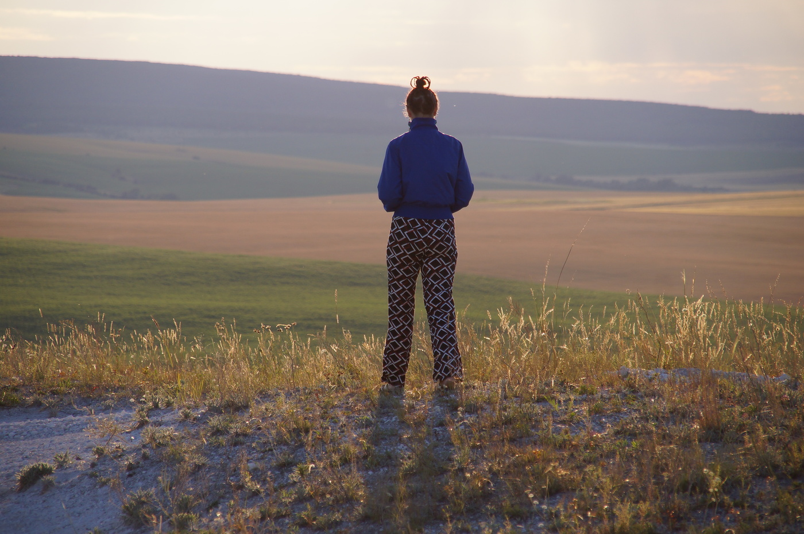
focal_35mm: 225
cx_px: 402
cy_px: 267
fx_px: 5019
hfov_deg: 9.2
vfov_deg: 6.1
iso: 200
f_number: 6.3
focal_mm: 150
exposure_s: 1/640
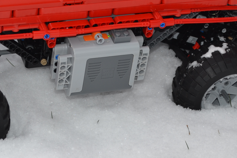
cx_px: 82
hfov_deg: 16.2
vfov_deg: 10.7
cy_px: -25
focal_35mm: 126
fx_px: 831
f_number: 5
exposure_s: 1/200
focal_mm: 35
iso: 140
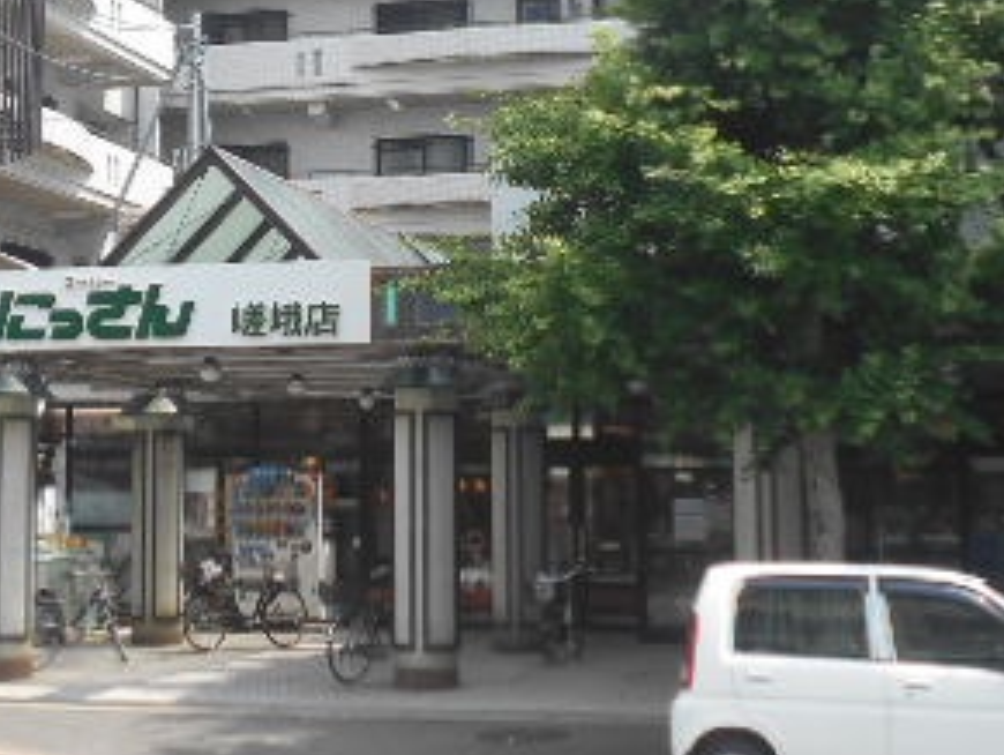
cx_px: 287
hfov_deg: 25.7
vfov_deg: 19.5
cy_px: 201
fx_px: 2177
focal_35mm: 75
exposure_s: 1/400
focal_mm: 5.8
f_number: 3.6
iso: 80
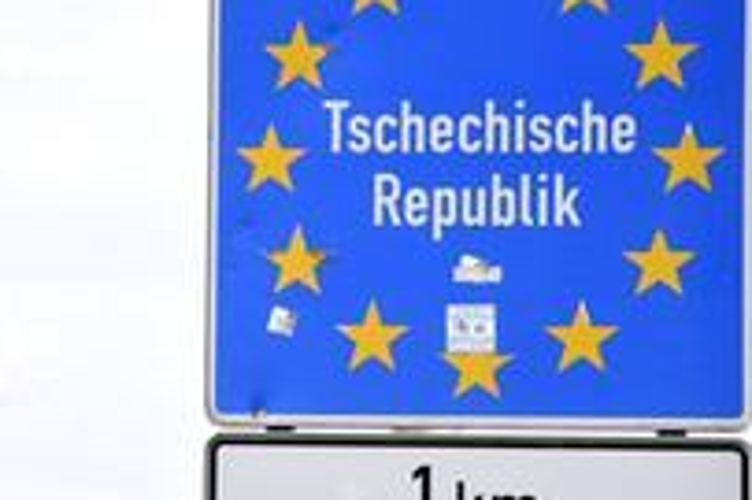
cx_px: 213
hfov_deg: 10.9
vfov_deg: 7.2
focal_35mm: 189
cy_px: 370
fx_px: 3945
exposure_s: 1/160
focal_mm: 85
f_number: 11
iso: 400
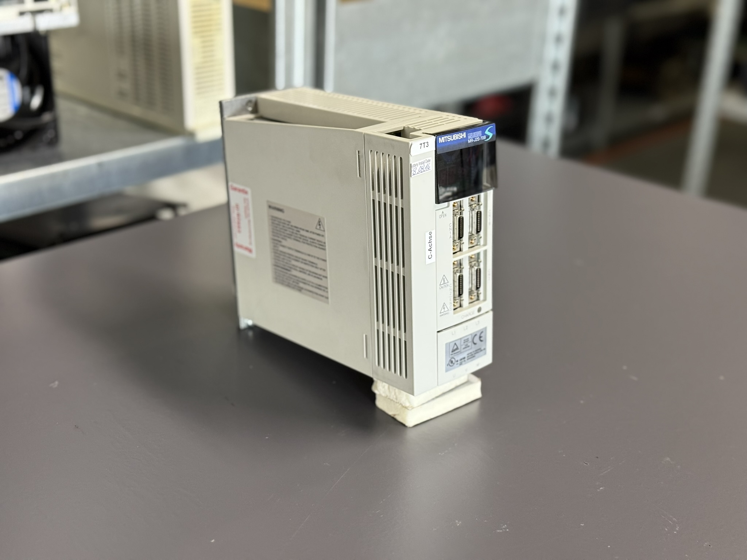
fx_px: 1036
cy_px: 280
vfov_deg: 30.3
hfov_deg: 39.7
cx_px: 374
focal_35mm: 48
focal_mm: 6.76
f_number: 1.78
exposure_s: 1/50
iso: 200
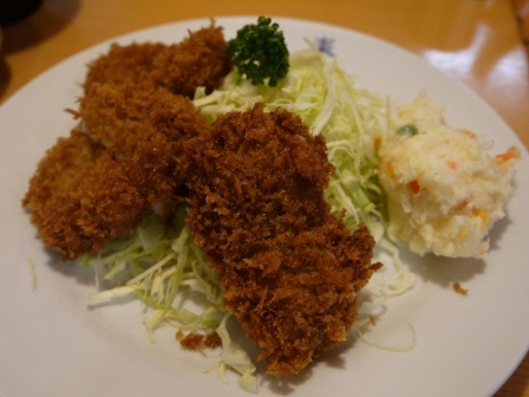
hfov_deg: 54.0
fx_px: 520
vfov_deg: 41.8
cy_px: 198
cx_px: 264
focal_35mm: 34
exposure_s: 1/60
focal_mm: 17
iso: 1250
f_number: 4.1
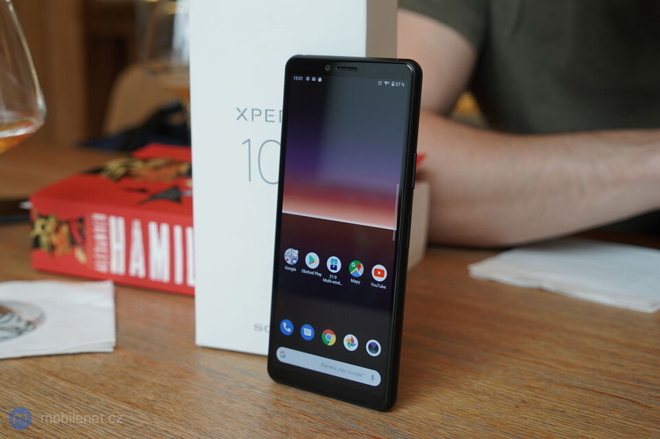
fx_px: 770
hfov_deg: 46.4
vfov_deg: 31.9
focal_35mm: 42
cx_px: 330
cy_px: 220
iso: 1000
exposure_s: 1/200
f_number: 5
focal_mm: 42
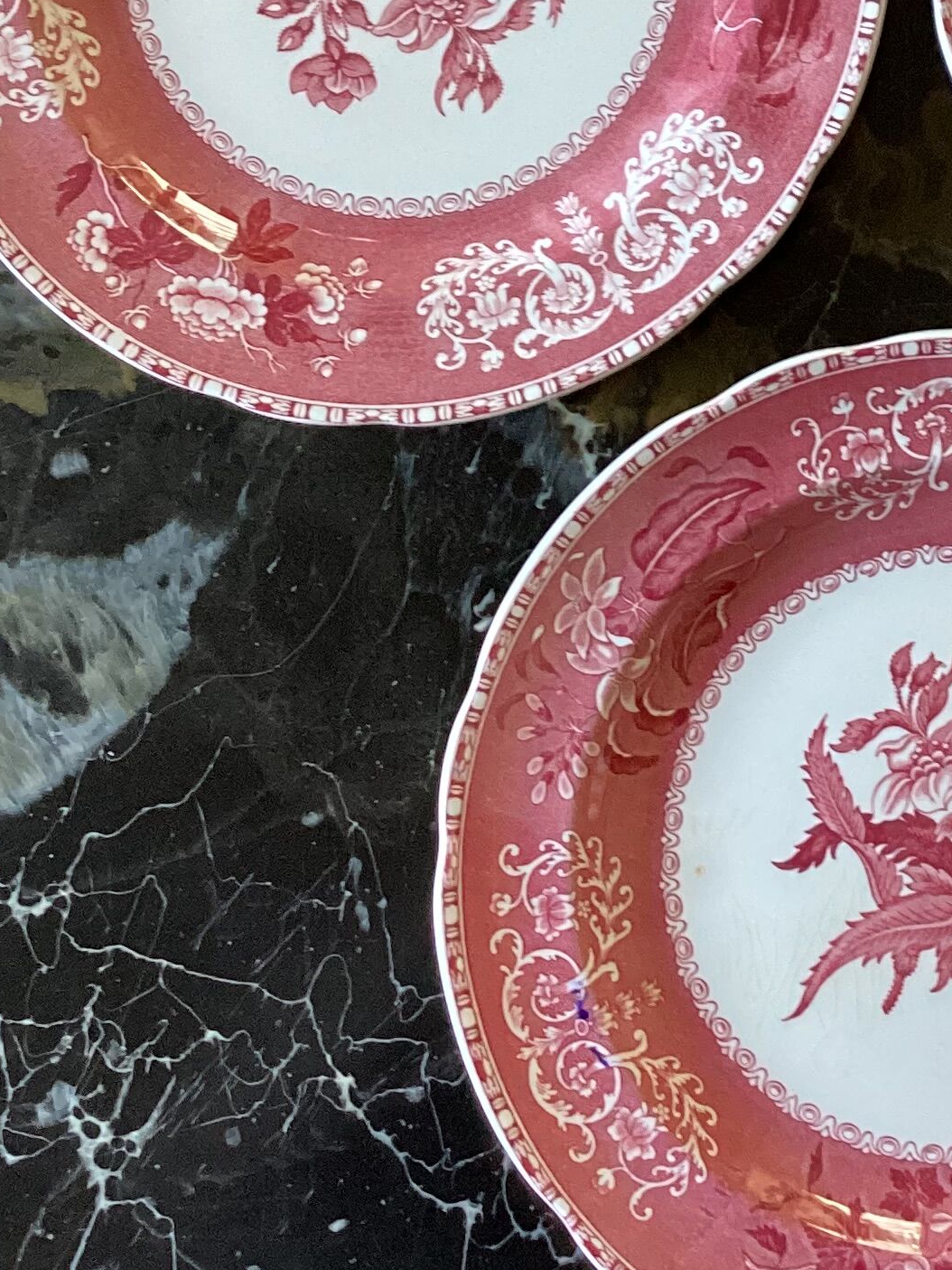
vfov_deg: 26.2
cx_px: 923
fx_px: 2640
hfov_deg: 19.9
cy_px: 128
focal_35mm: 72
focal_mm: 3.3
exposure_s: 1/60
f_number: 2.4
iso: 250
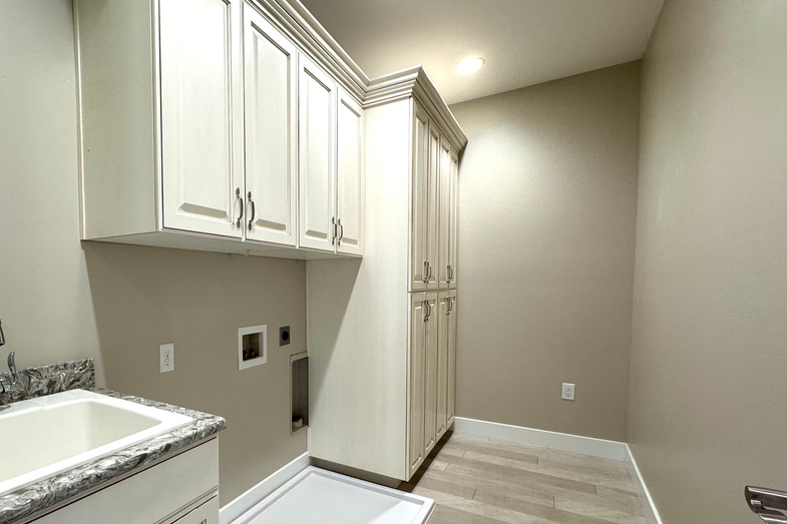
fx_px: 415
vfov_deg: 64.1
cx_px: 276
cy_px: 308
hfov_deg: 84.5
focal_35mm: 19
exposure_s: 1/120
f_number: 2.2
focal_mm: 2.22
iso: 200
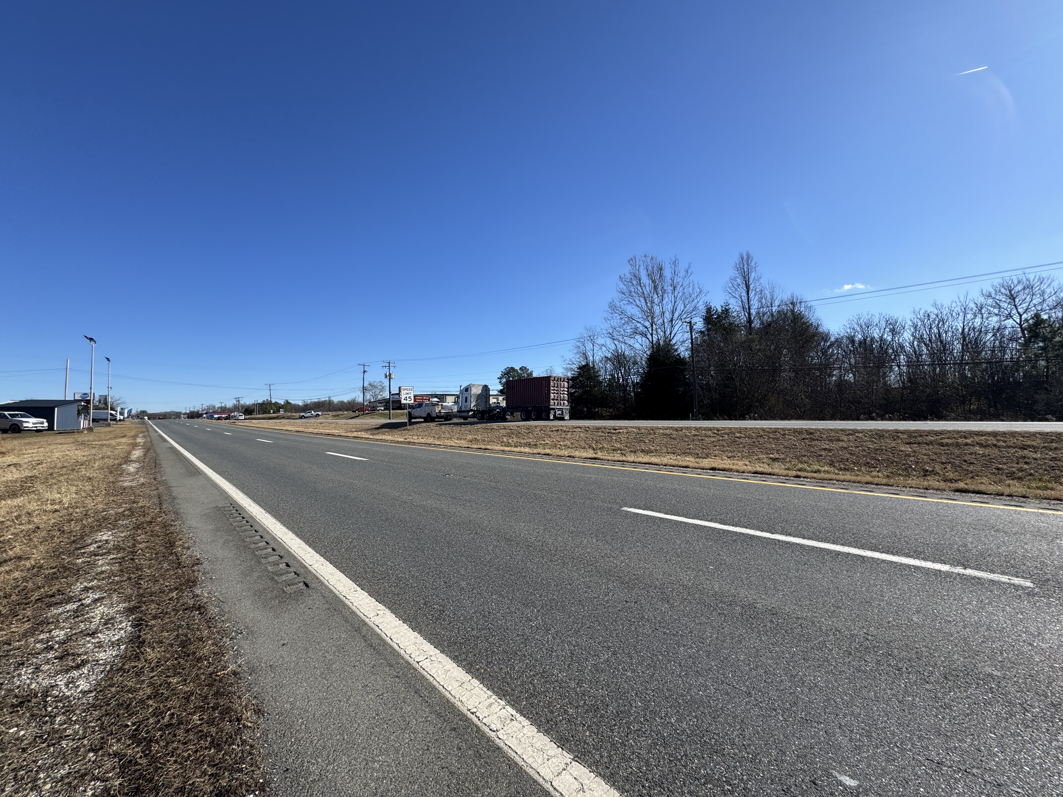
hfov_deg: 102.1
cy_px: 398
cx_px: 532
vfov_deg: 85.7
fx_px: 430
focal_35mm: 14
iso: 40
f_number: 2.2
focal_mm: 2.22
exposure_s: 1/1927
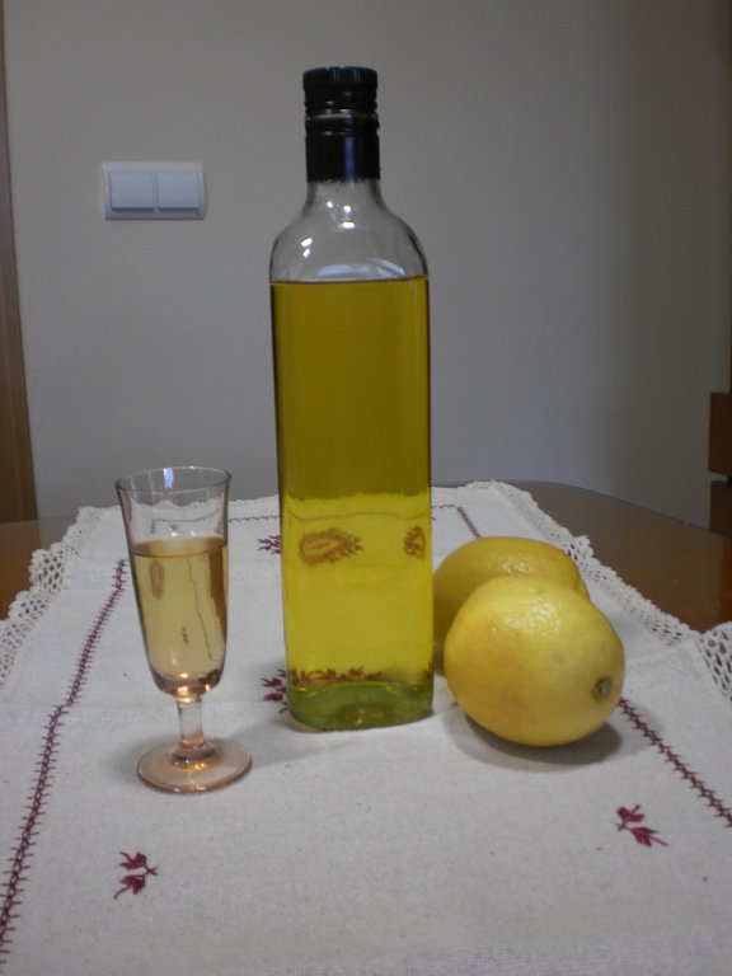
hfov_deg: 39.7
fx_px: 1015
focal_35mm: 36
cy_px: 488
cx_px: 366
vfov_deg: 51.4
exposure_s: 1/15
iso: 125
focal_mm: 6.3
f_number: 3.1
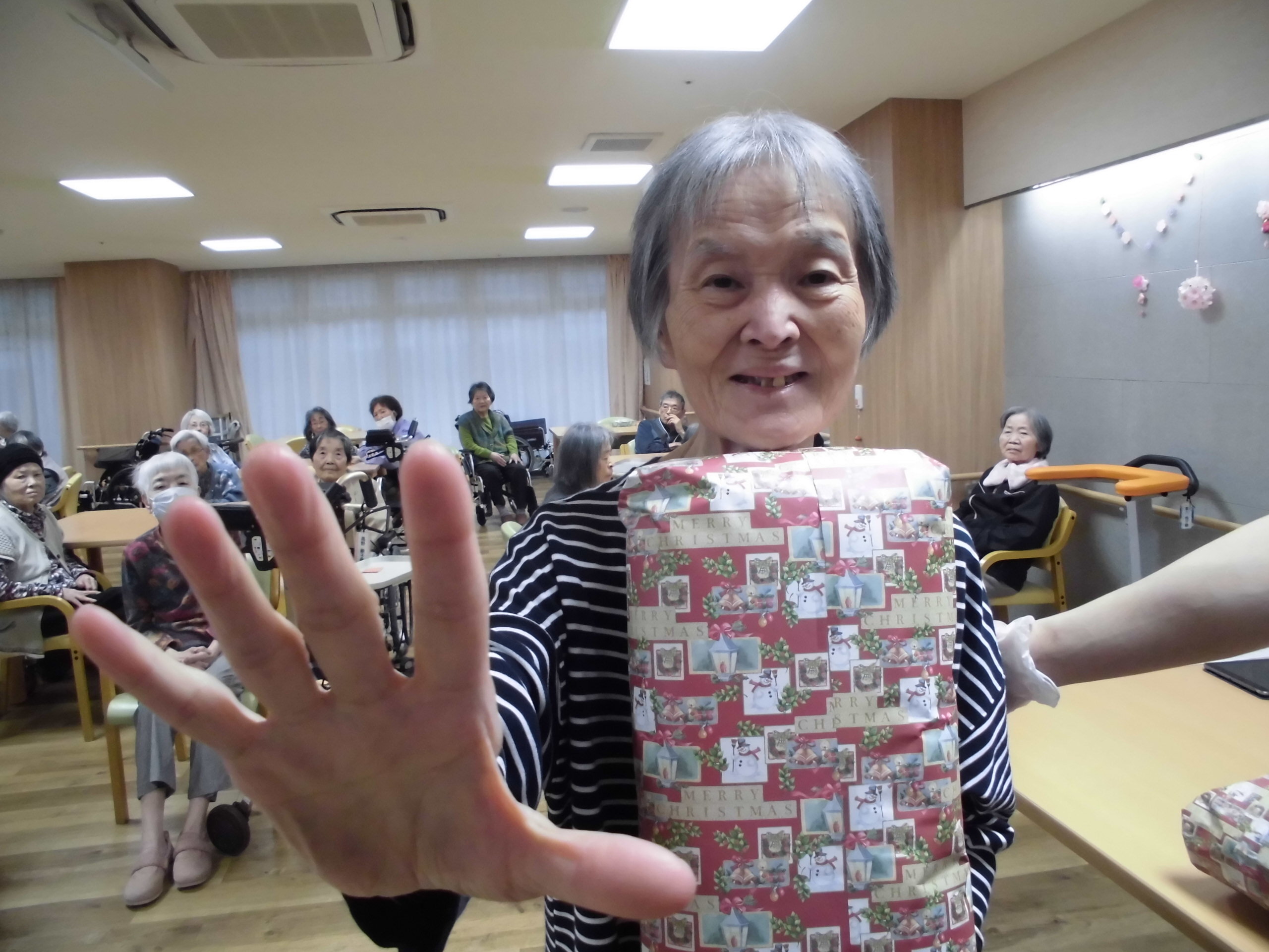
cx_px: 634
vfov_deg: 53.1
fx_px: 953
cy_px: 476
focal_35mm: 26
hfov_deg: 67.3
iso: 400
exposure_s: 1/60
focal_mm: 4.6
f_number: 3.5
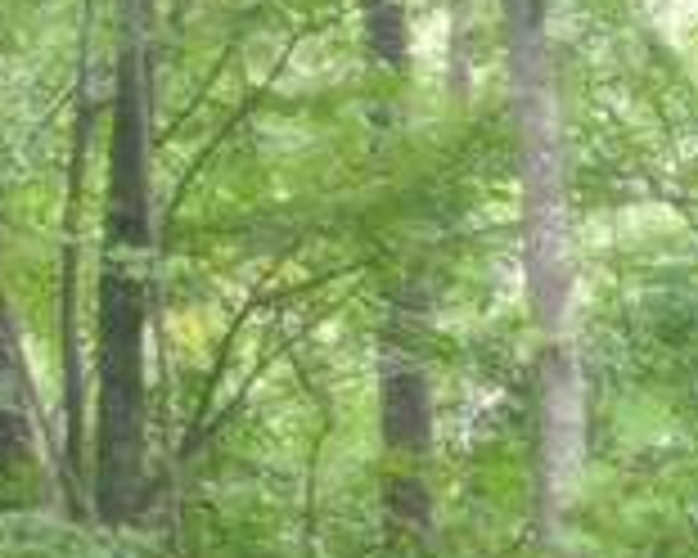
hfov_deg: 1.2
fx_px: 32020
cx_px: -464
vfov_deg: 1.0
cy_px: -344
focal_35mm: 1550
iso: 200
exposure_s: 1/250
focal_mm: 200
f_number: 4.5
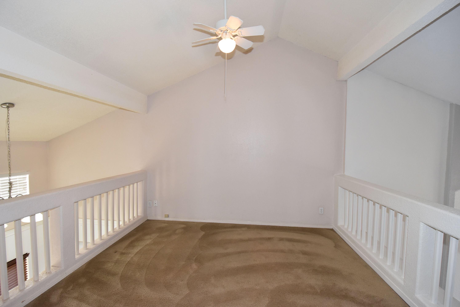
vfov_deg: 77.4
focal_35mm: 15
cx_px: 230
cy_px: 154
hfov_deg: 100.3
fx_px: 192
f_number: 4.5
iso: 800
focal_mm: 10
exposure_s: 1/160
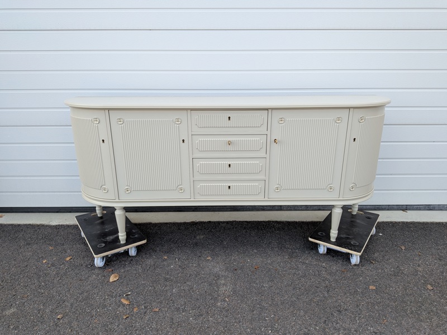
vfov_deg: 56.8
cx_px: 224
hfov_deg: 71.6
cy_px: 168
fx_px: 310
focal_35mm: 24
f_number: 1.7
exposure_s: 1/324
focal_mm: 4.53
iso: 40
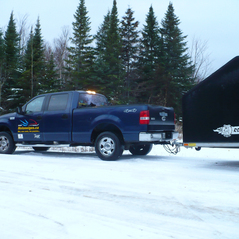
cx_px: 130
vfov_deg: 38.3
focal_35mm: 44
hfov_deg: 38.3
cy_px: 120
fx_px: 344
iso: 200
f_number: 2.8
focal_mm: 6.1
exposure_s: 1/10
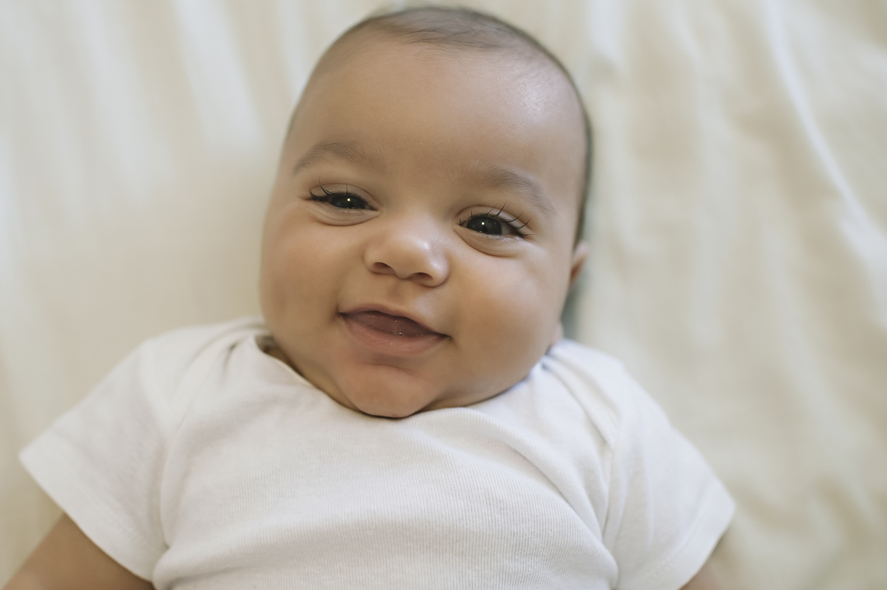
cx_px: 400
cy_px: 297
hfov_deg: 49.5
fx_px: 960
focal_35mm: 39
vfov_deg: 34.1
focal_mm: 35
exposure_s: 1/200
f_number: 2.5
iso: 400
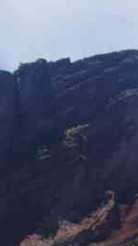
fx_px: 1504
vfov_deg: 8.9
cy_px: 452
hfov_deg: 5.1
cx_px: 314
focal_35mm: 231
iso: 200
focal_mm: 38
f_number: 11
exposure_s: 1/100
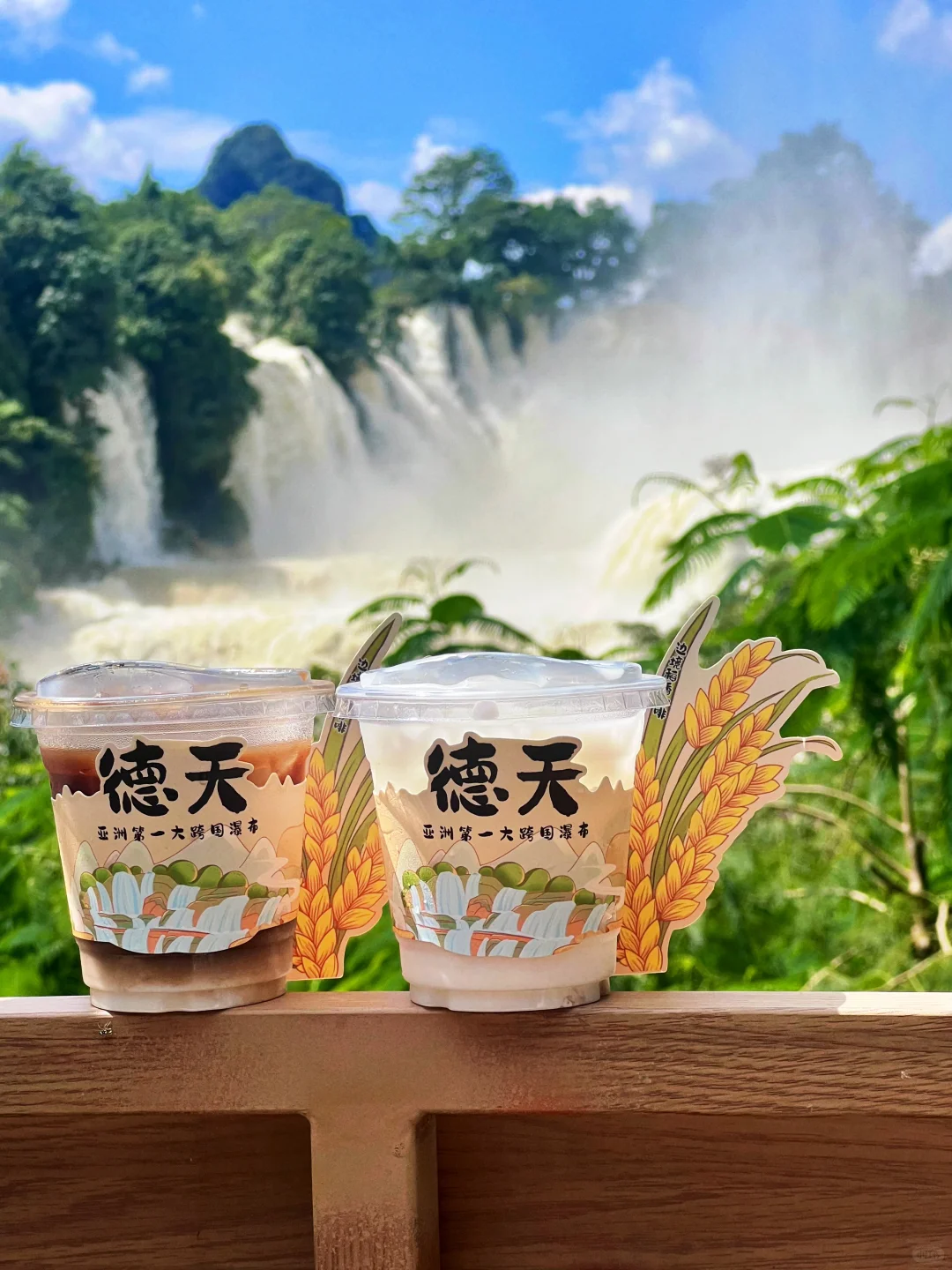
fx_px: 2824
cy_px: 635
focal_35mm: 77
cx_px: 476
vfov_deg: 25.3
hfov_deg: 19.1
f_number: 2.8
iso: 32
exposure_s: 1/1024
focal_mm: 9
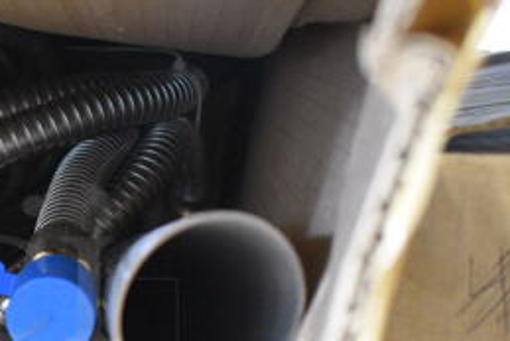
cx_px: -28
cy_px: 286
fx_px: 1051
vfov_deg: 18.2
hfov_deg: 25.6
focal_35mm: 74
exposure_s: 1/20
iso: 3200
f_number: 3.8
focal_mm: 21
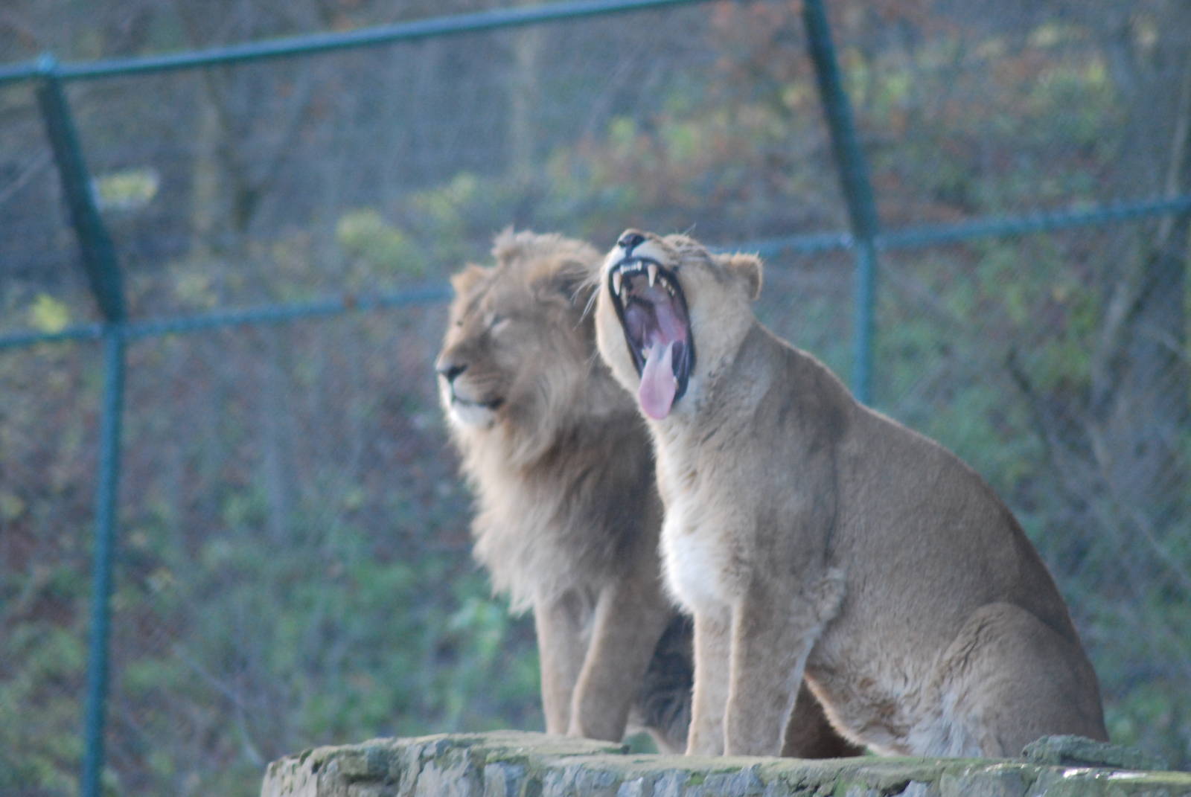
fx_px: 14905
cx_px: 596
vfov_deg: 3.1
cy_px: 398
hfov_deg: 4.6
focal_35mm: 450
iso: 800
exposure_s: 1/160
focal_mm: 300
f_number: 5.6
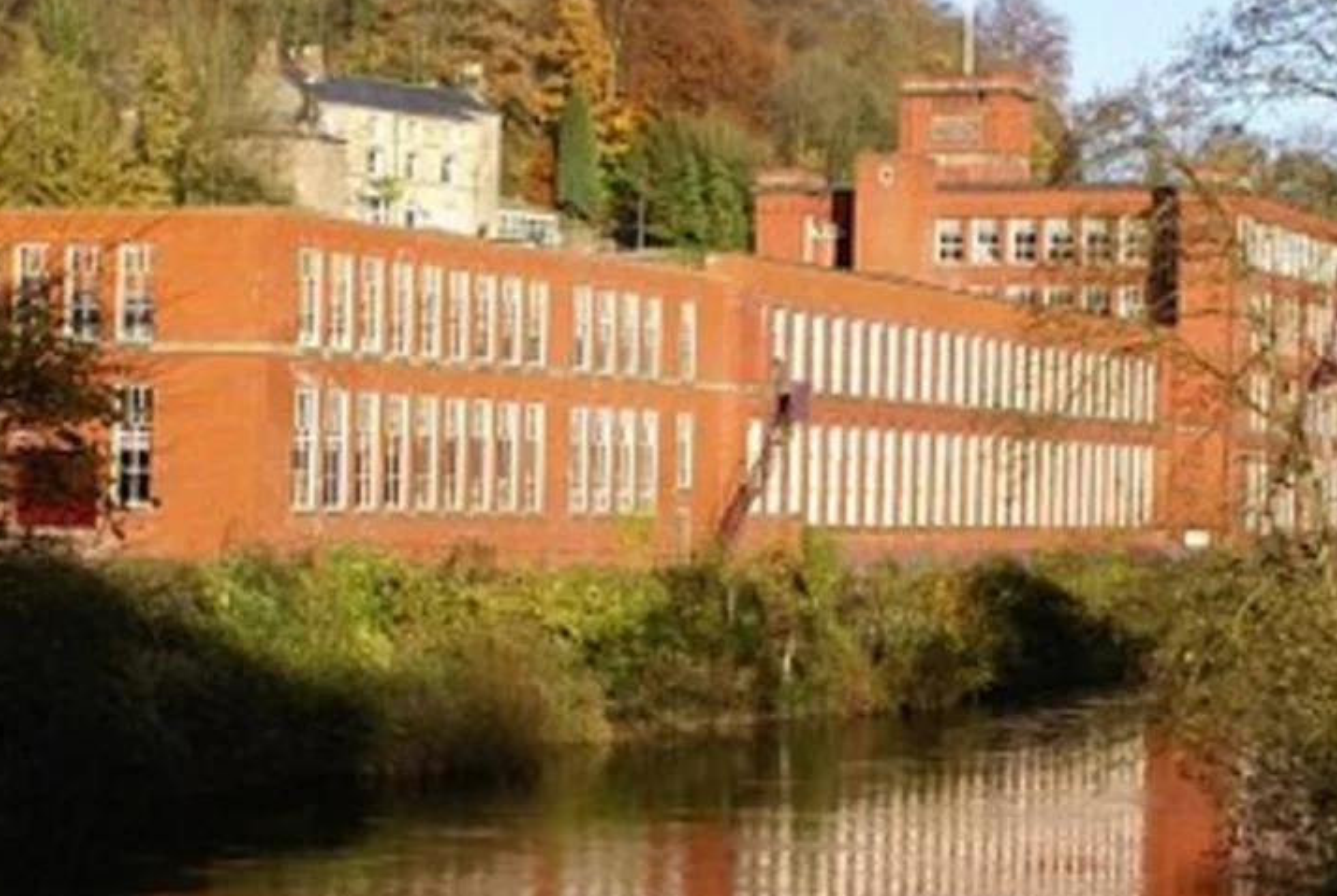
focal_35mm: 88
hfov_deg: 23.1
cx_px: 733
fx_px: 3274
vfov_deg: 15.6
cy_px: 453
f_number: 9
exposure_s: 1/160
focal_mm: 26
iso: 100
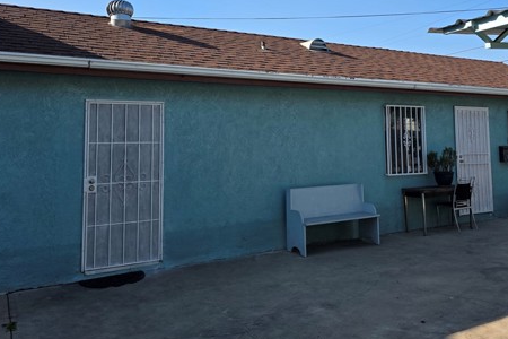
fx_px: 480
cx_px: 272
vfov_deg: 38.2
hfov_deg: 55.7
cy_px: 101
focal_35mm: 34
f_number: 1.7
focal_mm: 6.3
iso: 80
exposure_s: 1/3151
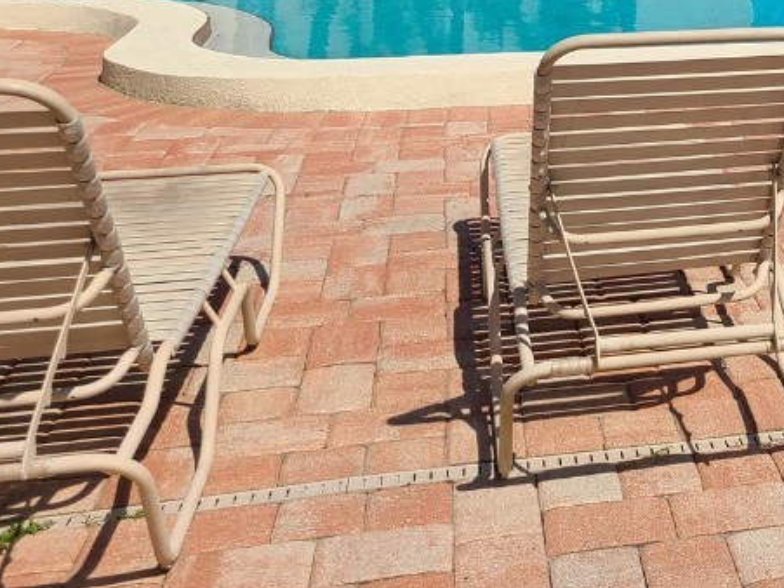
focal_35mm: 59
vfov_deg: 23.3
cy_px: -61
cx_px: 845
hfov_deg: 29.7
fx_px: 1336
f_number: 1.8
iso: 40
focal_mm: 5.4
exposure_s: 1/4444
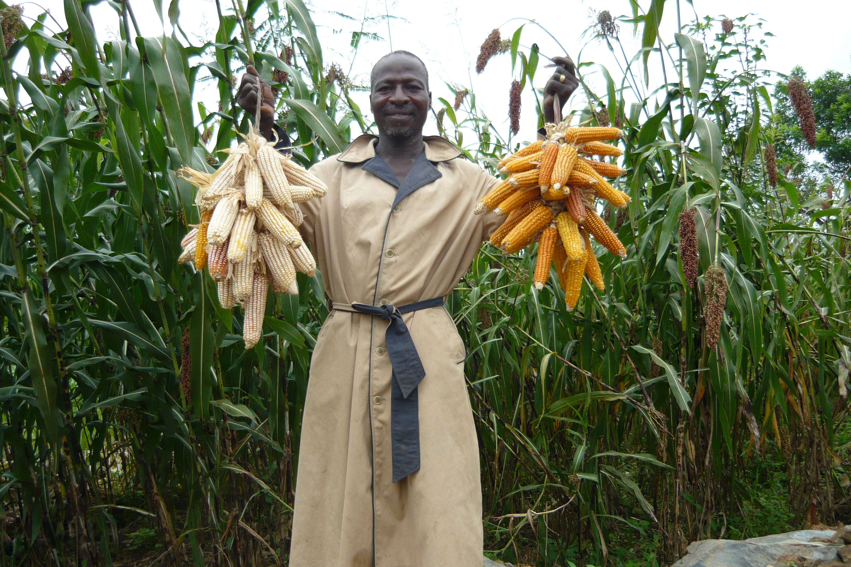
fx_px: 827
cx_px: 421
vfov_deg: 37.8
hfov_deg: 54.4
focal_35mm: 35
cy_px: 257
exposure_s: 1/500
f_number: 2.8
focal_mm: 5.5
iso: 100
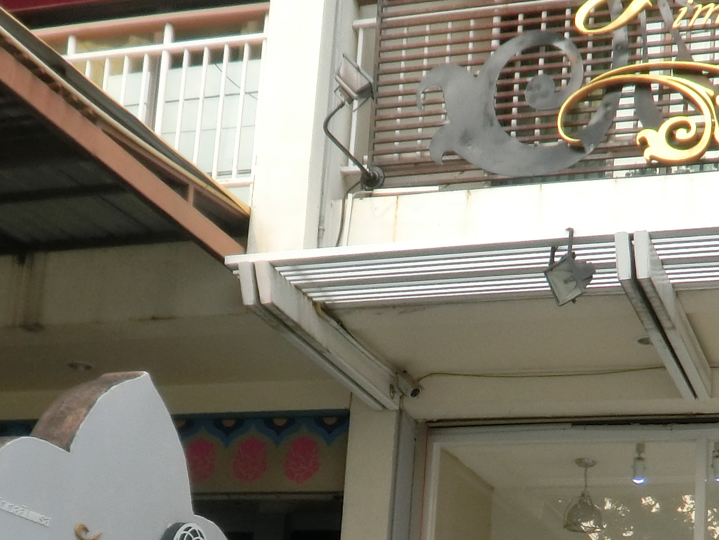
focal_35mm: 80
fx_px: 1662
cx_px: 388
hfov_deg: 24.4
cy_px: 594
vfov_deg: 17.8
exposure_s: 1/160
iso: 80
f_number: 3
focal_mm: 4.24
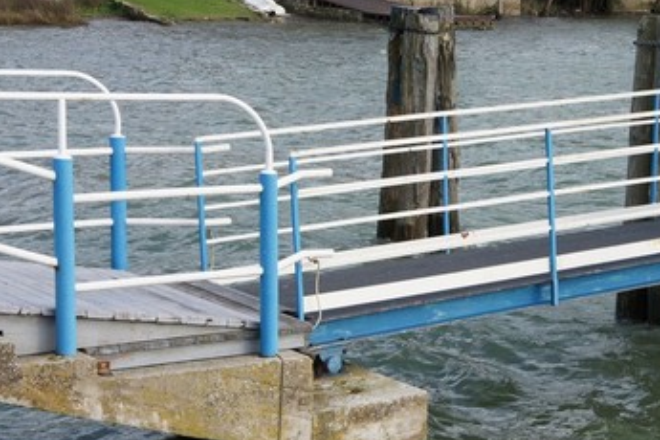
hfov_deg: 21.4
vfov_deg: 14.4
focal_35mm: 95
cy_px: 171
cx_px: 450
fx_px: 1739
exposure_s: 1/125
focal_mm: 37
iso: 200
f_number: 6.3
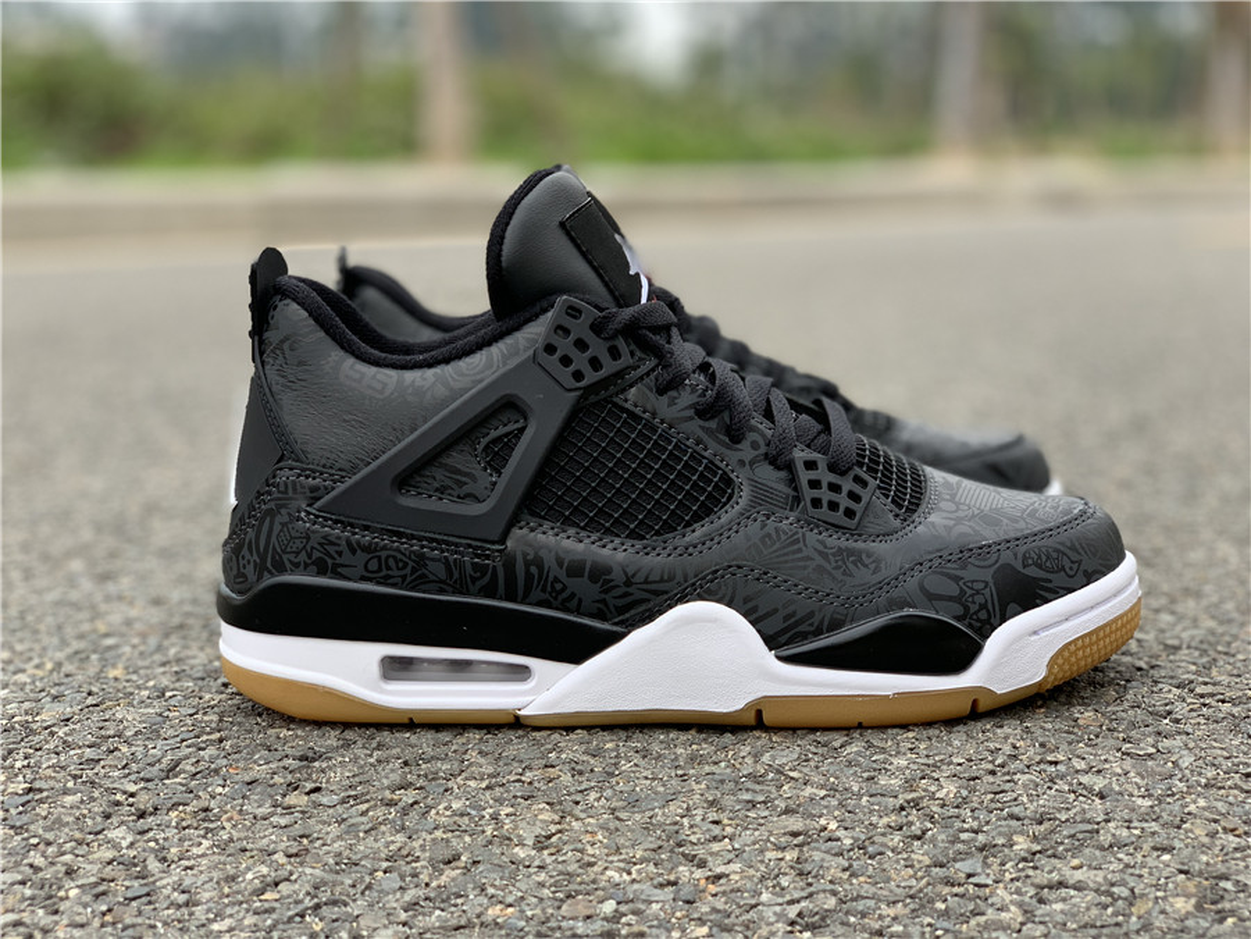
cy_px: 470
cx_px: 626
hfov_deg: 36.8
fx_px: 1879
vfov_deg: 28.0
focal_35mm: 52
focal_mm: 6
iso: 50
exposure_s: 1/122
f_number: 2.4
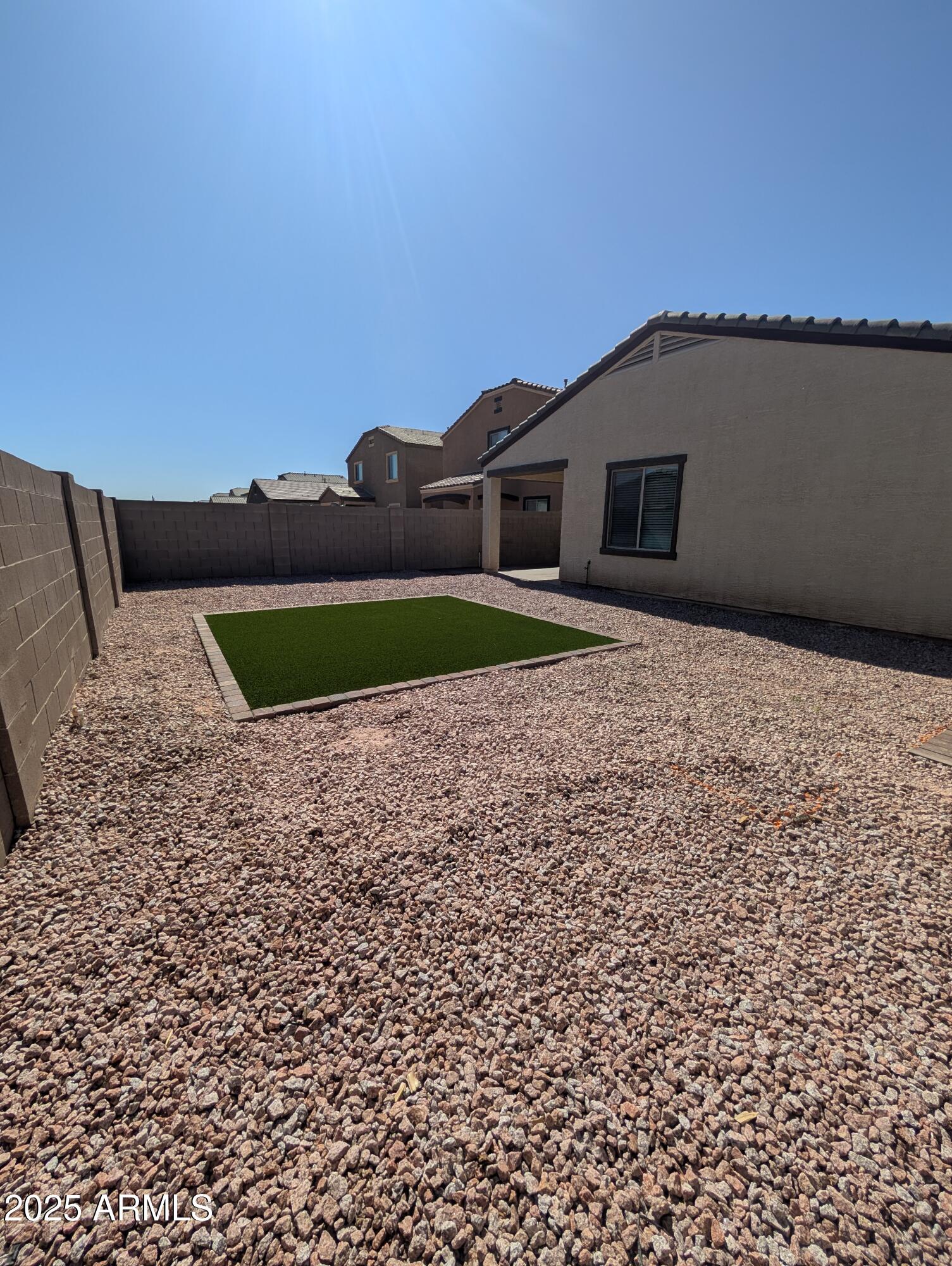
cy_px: 633
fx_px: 439
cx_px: 476
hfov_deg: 94.6
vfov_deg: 110.5
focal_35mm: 12
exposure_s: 1/6494
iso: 58
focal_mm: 2.02
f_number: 1.7
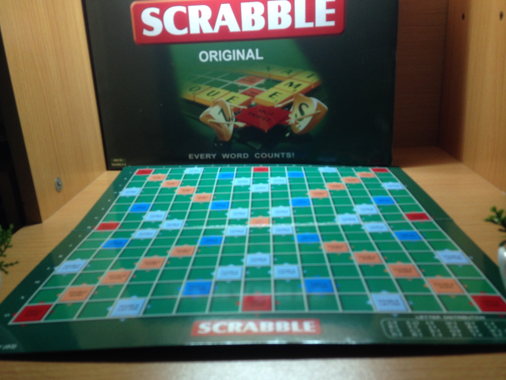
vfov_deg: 42.9
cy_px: 190
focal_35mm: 33
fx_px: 482
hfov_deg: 55.4
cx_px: 253
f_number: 2.4
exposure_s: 1/20
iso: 80
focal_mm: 4.12
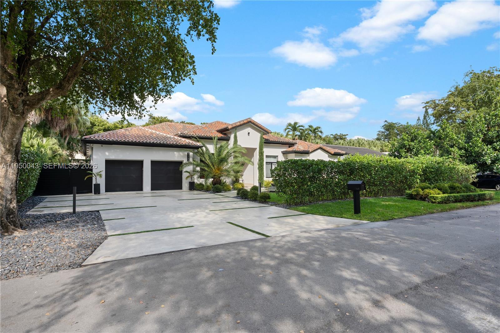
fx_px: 264
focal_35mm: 19
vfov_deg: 64.5
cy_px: 166
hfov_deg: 86.9
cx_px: 250
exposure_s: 1/100
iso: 100
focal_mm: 19
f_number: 9
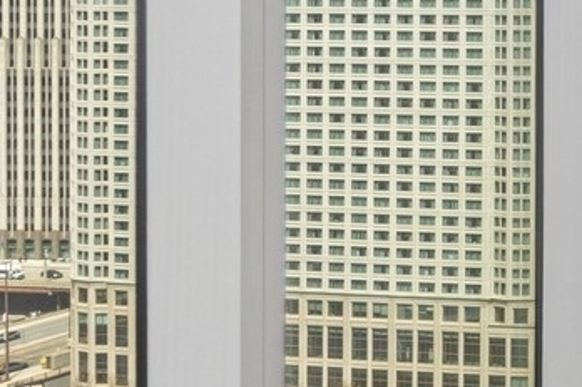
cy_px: 9
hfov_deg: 19.4
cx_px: 1121
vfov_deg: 19.2
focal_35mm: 69
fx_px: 1114
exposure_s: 1/40
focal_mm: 10
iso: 200
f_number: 11
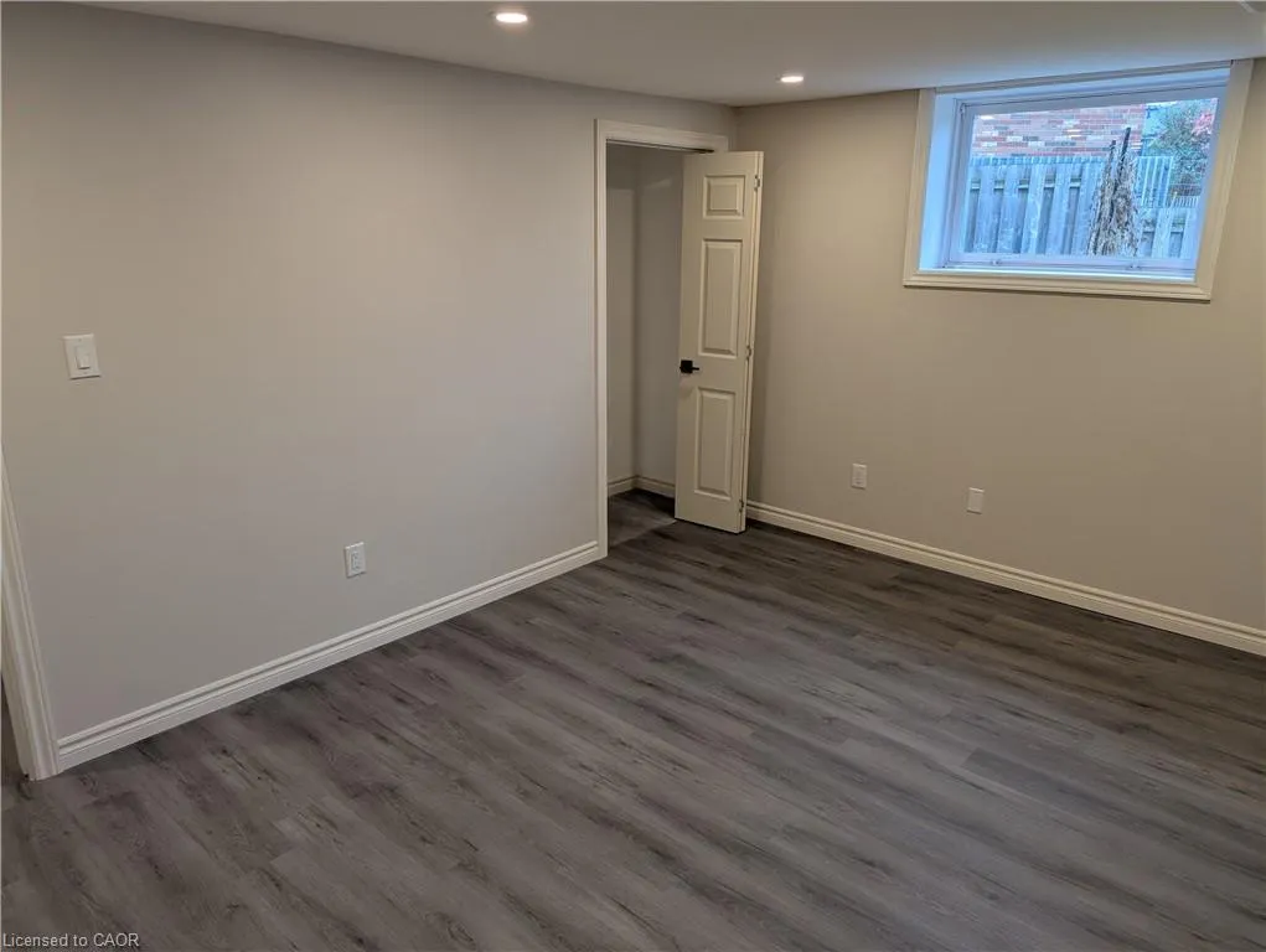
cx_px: 633
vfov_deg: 56.9
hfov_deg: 71.5
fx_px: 879
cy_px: 476
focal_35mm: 24
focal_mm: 6.81
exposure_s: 1/24
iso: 42
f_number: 1.85
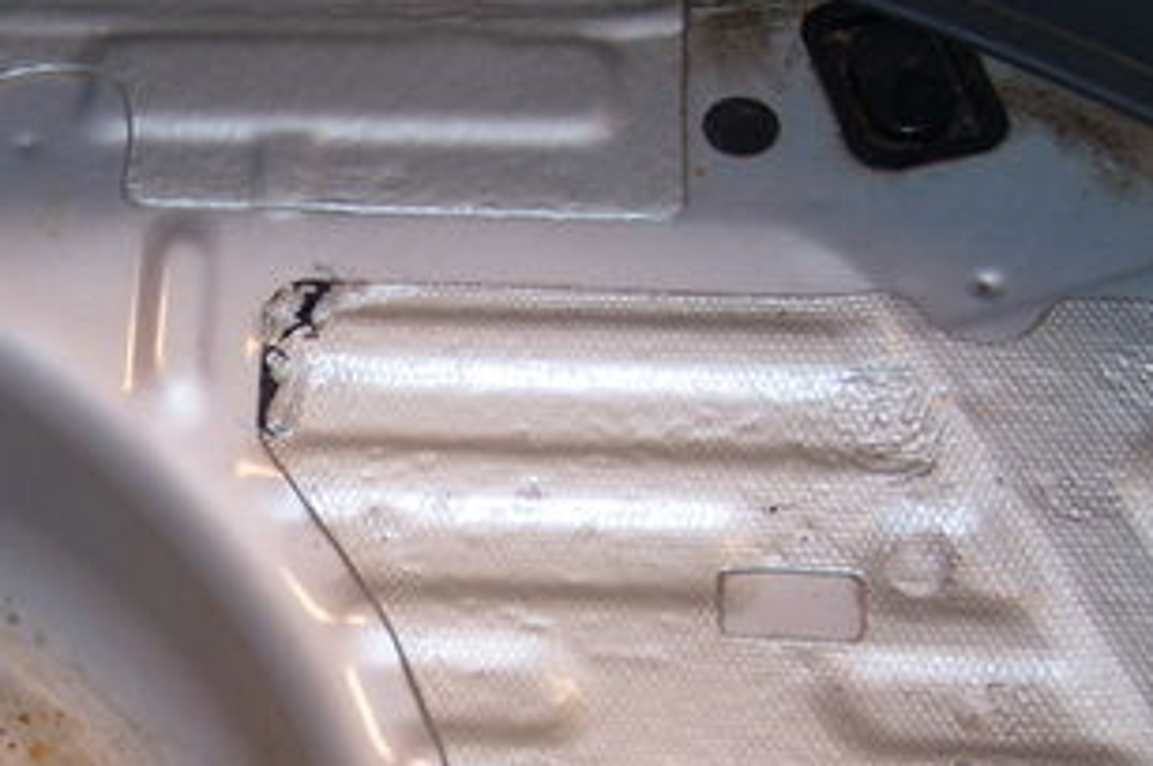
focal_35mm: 76
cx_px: -30
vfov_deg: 17.7
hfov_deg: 25.2
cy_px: 627
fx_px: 2431
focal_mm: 5.8
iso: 50
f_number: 2.8
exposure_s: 1/30
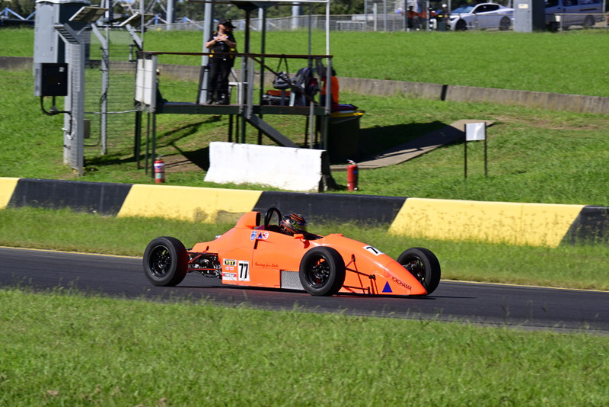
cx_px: 304
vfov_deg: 6.9
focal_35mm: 200
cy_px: 204
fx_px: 3384
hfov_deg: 10.3
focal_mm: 200
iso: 400
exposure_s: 1/640
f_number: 11
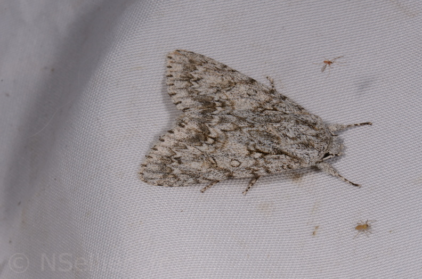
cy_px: 140
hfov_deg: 16.1
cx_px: 211
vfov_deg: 10.7
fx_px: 1491
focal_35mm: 128
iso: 100
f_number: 25
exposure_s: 1/60
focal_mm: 85
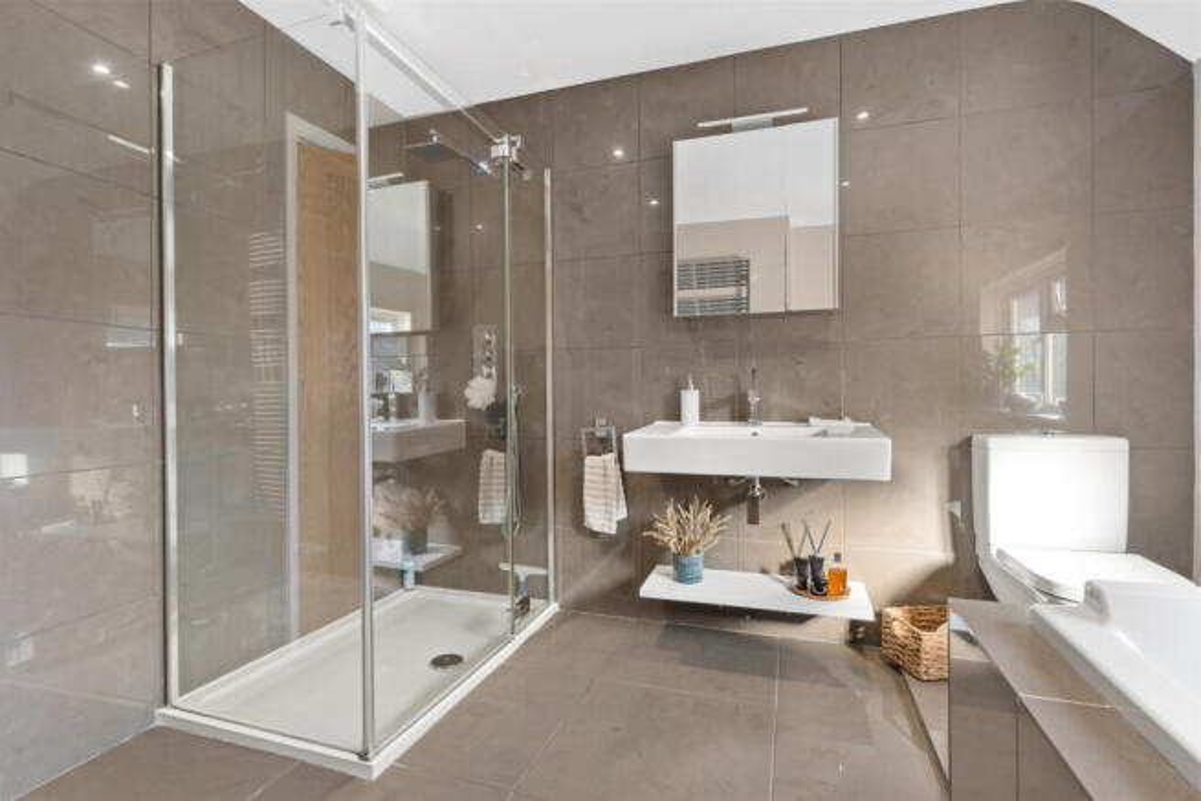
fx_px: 584
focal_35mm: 18
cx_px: 600
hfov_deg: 91.6
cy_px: 400
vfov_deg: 68.9
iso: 320
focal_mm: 17.5
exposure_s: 1
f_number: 8
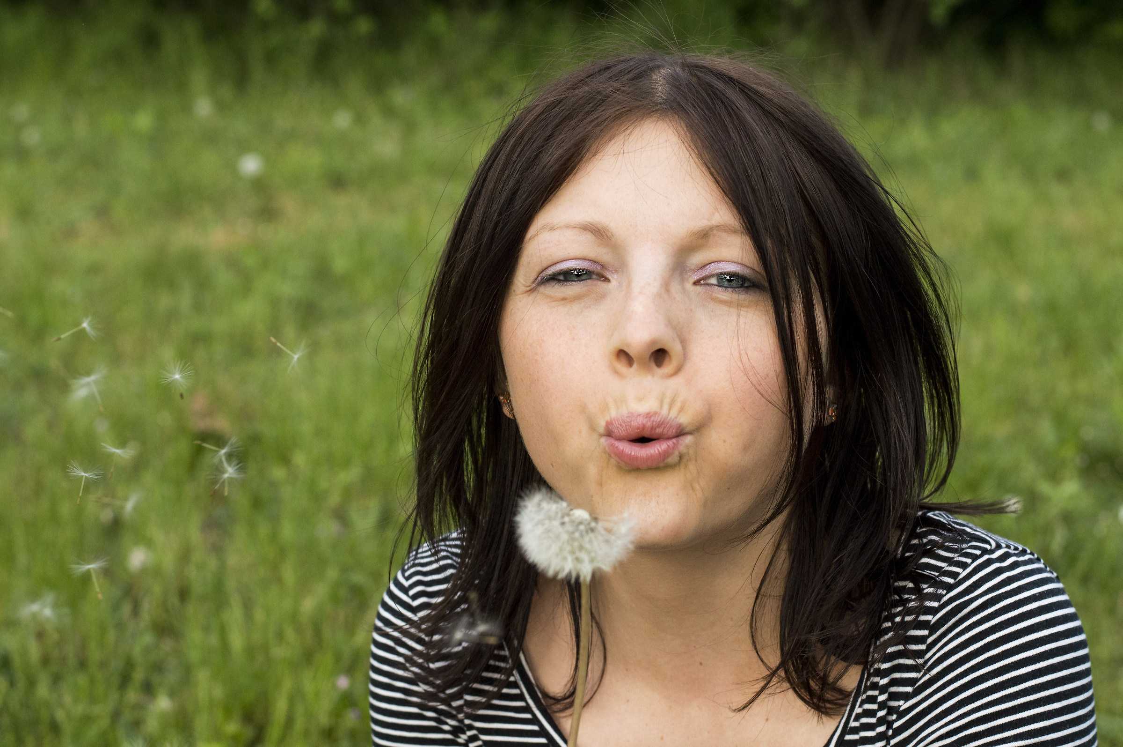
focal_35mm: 75
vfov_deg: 18.1
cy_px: 374
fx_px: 2337
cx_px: 562
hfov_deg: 27.0
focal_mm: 50
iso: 800
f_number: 5.6
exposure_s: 1/1000
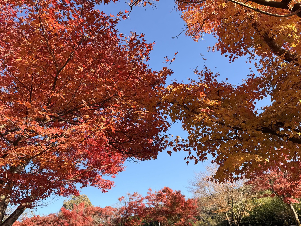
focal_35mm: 24
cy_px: 113
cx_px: 150
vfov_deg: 56.8
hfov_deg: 71.6
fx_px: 209
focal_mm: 6.76
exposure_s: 1/1464
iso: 80
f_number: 1.78
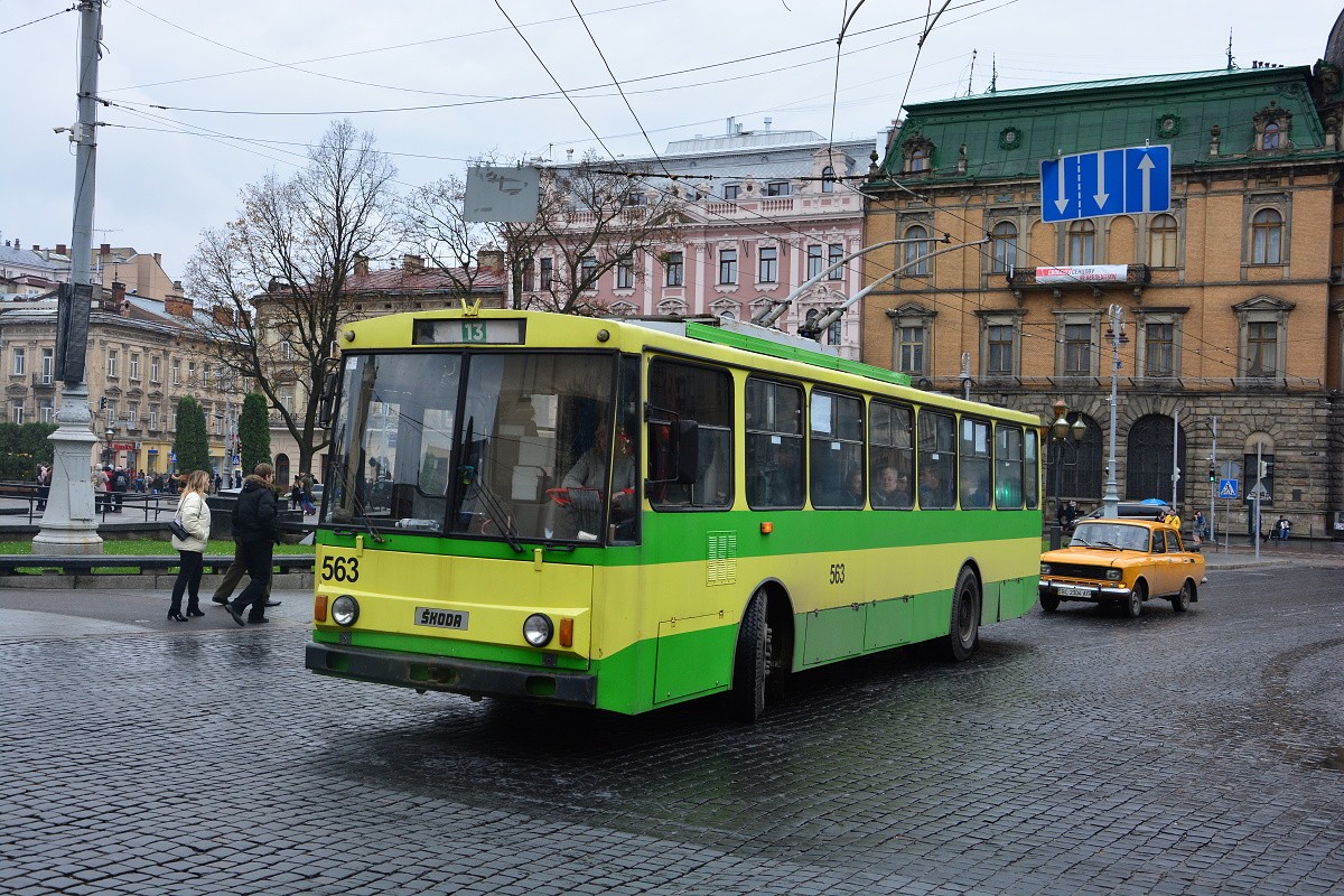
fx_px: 1456
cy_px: 448
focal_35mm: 39
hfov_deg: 49.6
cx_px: 672
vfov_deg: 34.2
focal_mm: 26
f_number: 7.1
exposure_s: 1/200
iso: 400
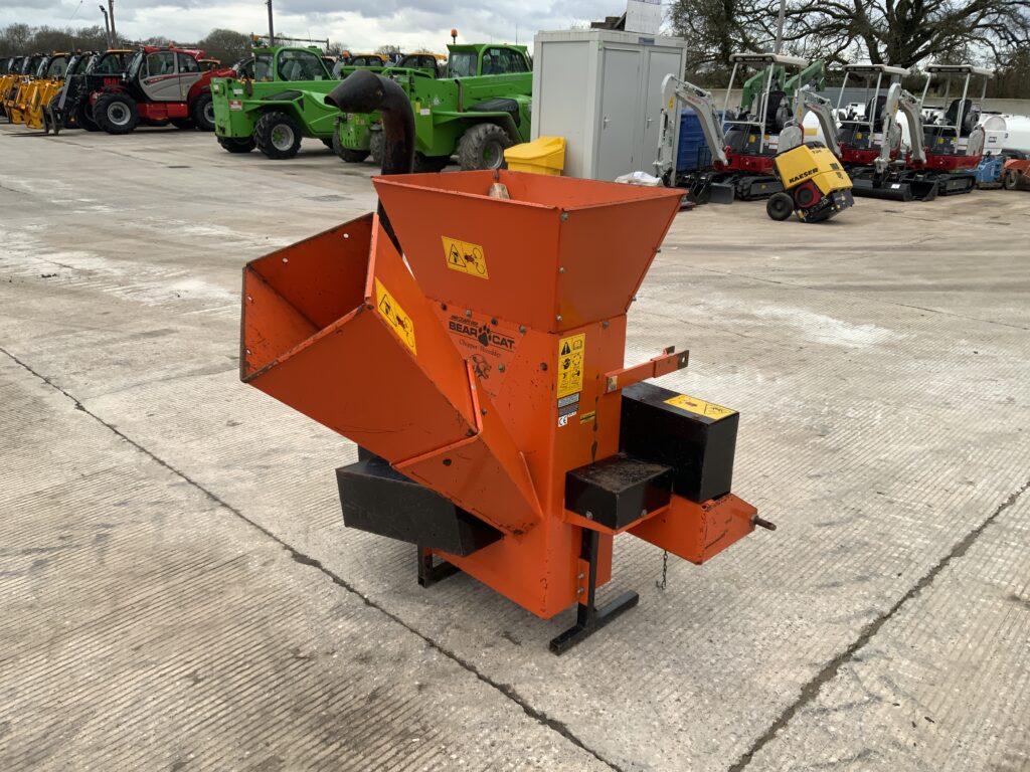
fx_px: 863
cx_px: 515
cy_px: 386
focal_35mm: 29
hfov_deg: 61.7
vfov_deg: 48.2
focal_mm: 3
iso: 16
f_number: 1.8
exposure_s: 1/148
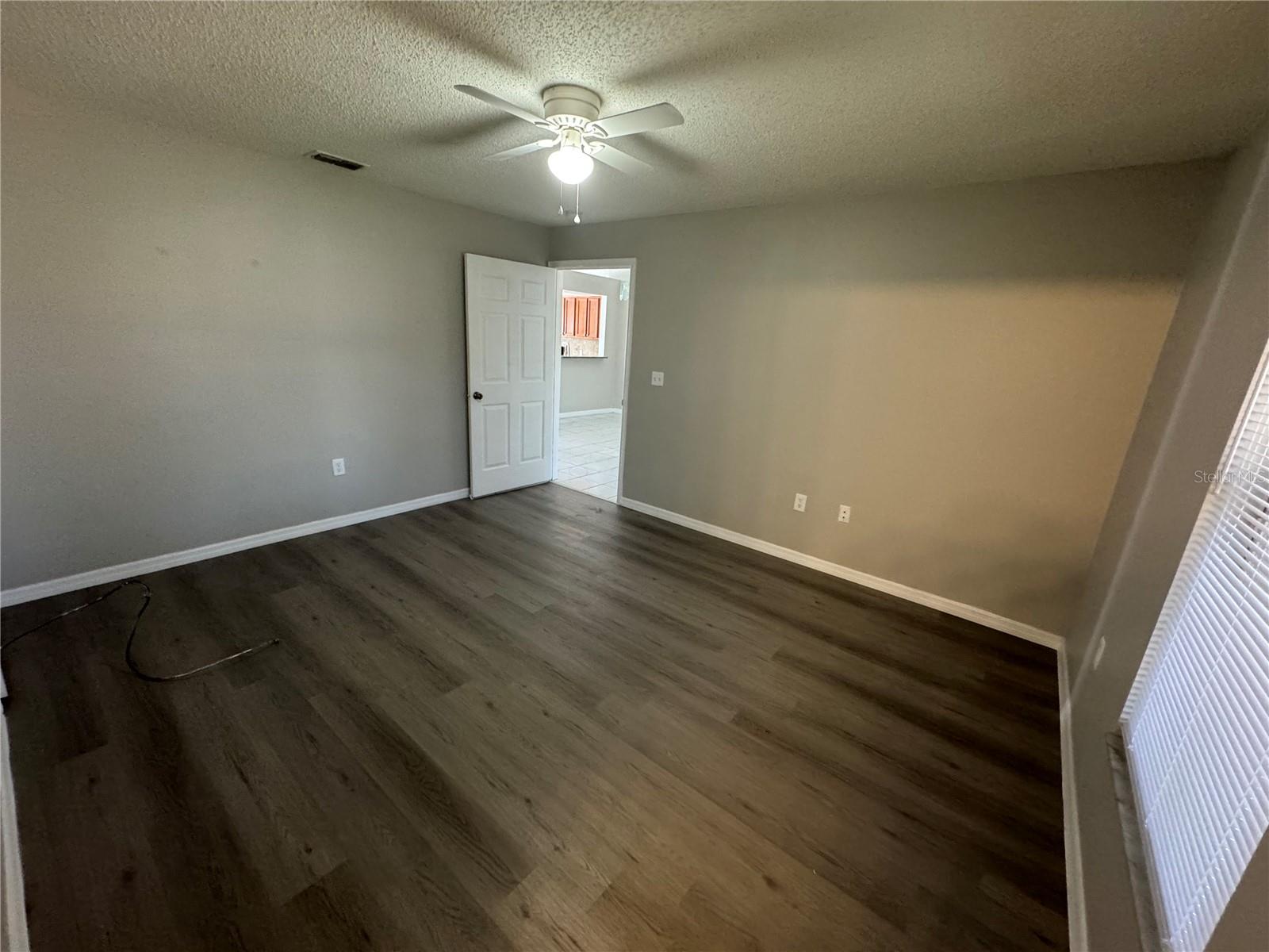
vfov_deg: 85.7
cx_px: 634
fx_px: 513
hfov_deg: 102.1
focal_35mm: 14
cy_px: 476
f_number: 2.2
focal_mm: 2.22
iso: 640
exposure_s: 1/60
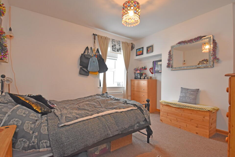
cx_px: 118
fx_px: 104
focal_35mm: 16
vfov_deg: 73.7
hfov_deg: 96.7
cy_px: 81
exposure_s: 1/125
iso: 1600
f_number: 4
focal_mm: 10
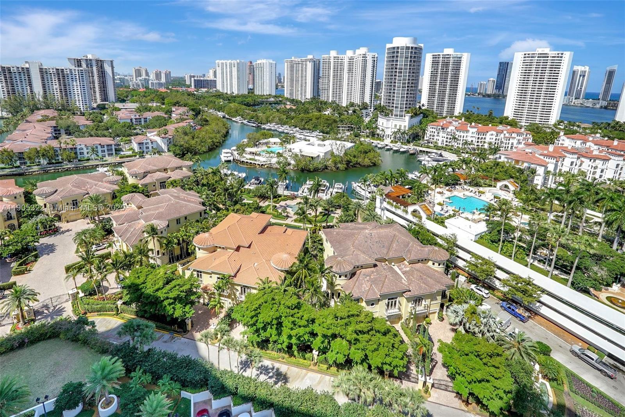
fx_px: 287
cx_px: 312
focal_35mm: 16
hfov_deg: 95.0
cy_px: 208
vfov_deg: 72.1
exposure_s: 1/800
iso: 640
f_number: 13
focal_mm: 16.5
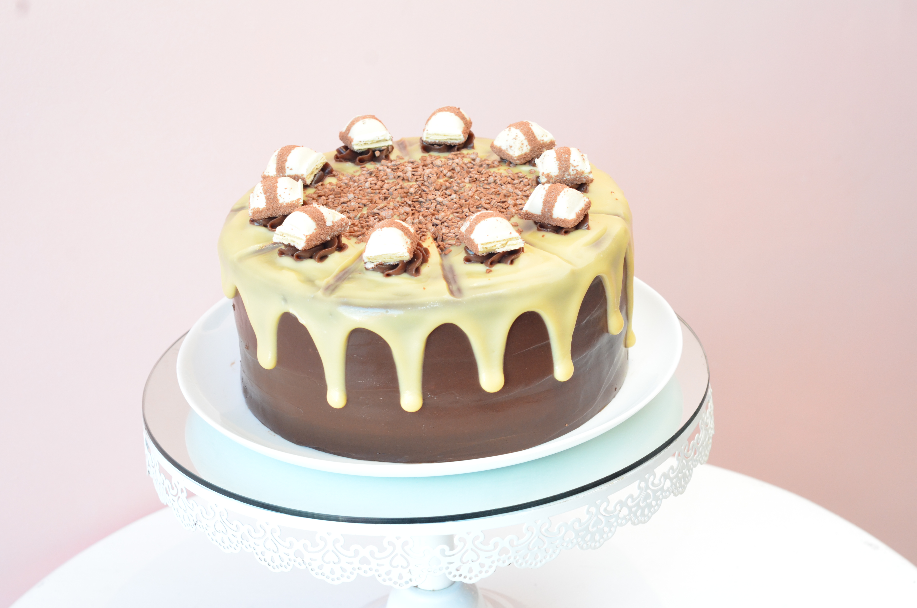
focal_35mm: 75
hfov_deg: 27.0
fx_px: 1906
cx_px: 458
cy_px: 304
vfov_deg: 18.1
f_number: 7.1
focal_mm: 50
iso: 1250
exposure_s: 1/80
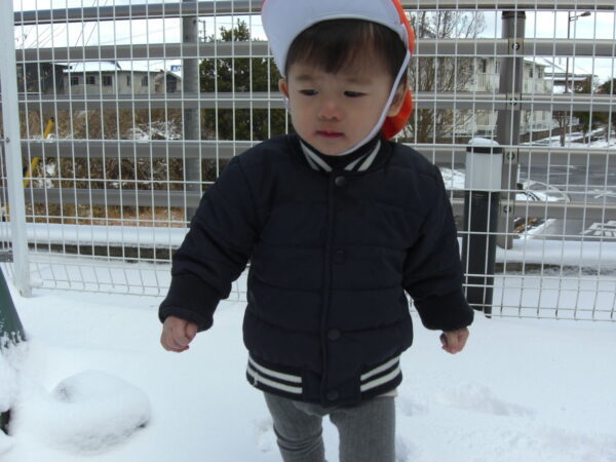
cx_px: 308
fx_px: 676
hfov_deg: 49.0
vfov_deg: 37.7
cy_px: 231
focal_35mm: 38
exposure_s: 1/500
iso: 80
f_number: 4
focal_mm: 7.9
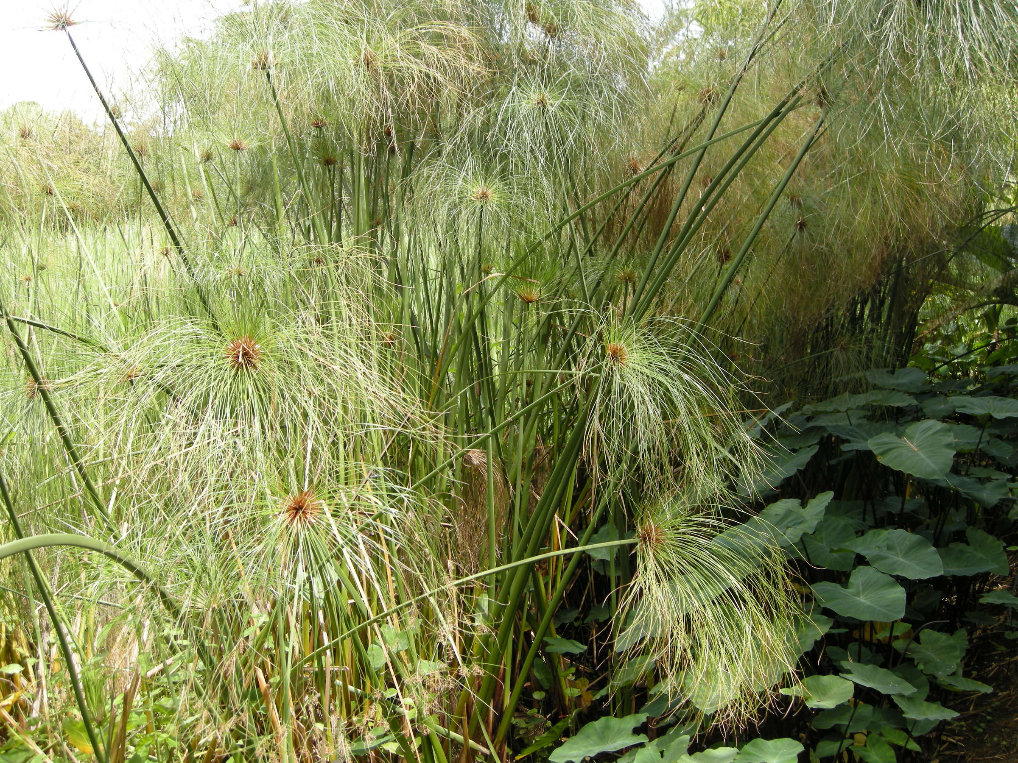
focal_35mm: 35
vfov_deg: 40.7
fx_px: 1029
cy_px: 382
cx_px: 509
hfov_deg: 52.6
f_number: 3.8
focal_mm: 7.5
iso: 64
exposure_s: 1/97
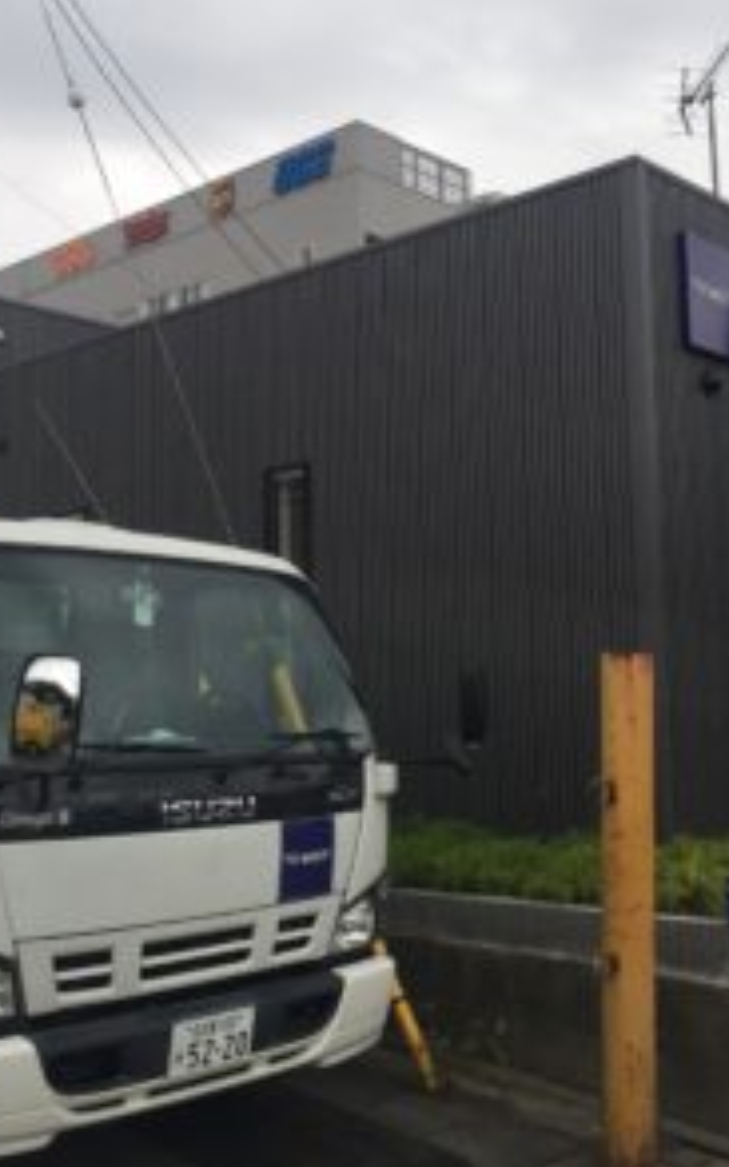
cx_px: 418
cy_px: 582
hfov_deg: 30.5
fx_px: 1336
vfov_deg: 47.2
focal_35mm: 42
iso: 32
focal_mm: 4.15
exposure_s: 1/246
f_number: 2.2
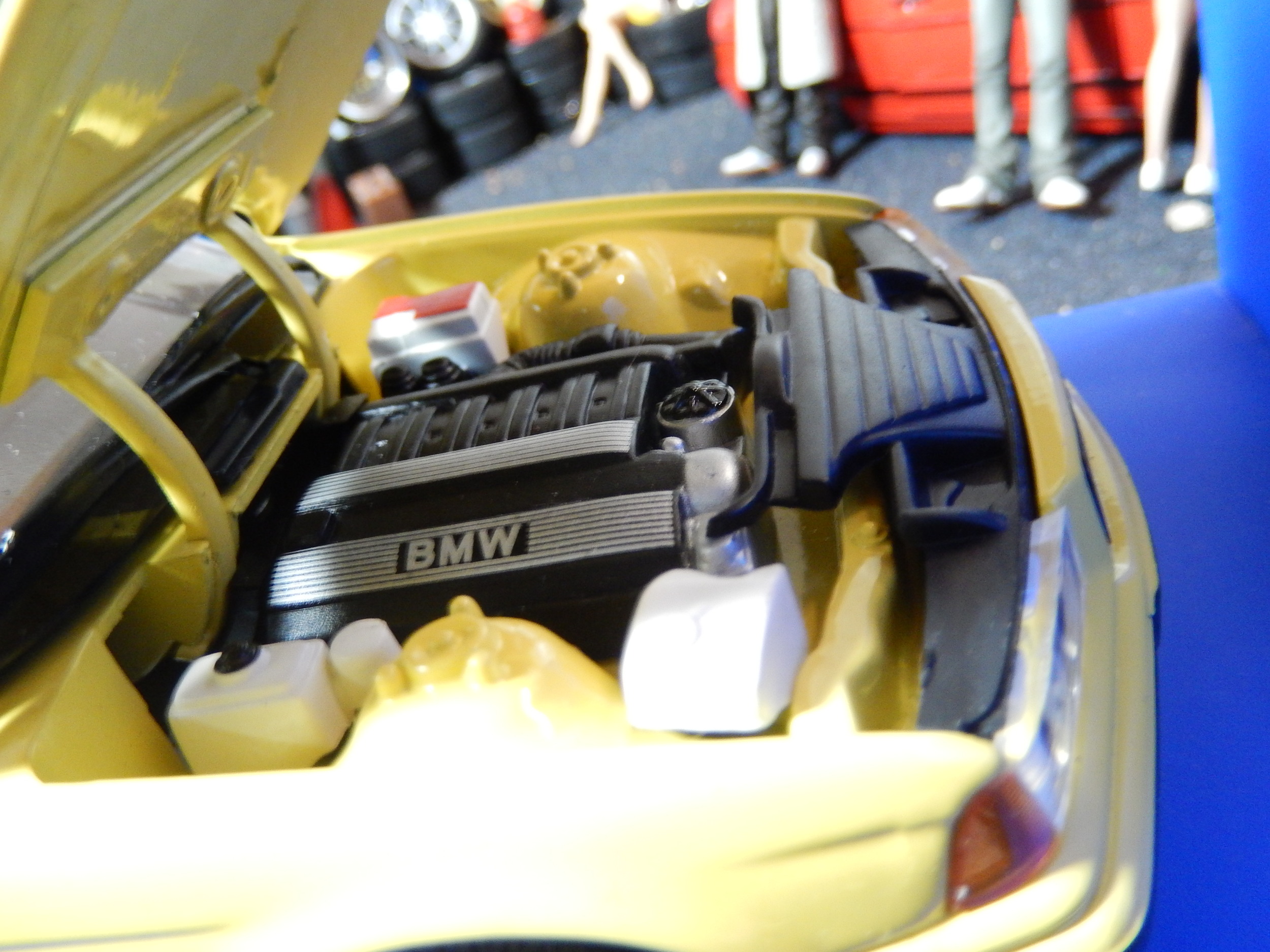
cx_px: 635
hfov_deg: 56.8
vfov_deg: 44.2
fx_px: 1174
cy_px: 476
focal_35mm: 32
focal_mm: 5.7
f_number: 3.8
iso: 500
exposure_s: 1/8
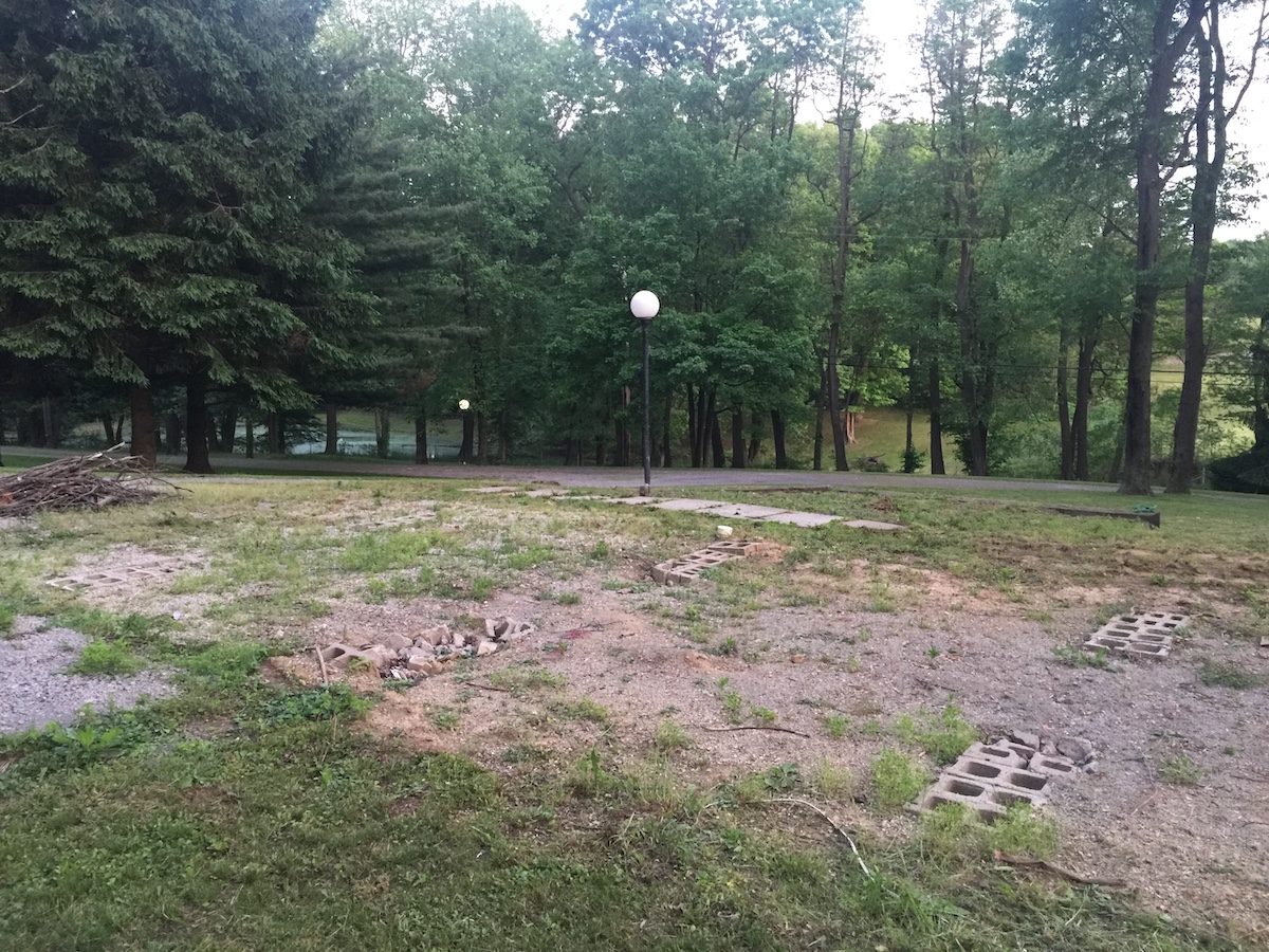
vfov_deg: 48.2
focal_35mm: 29
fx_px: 1063
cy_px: 476
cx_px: 634
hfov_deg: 61.7
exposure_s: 1/15
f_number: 2.2
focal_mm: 4.15
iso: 125
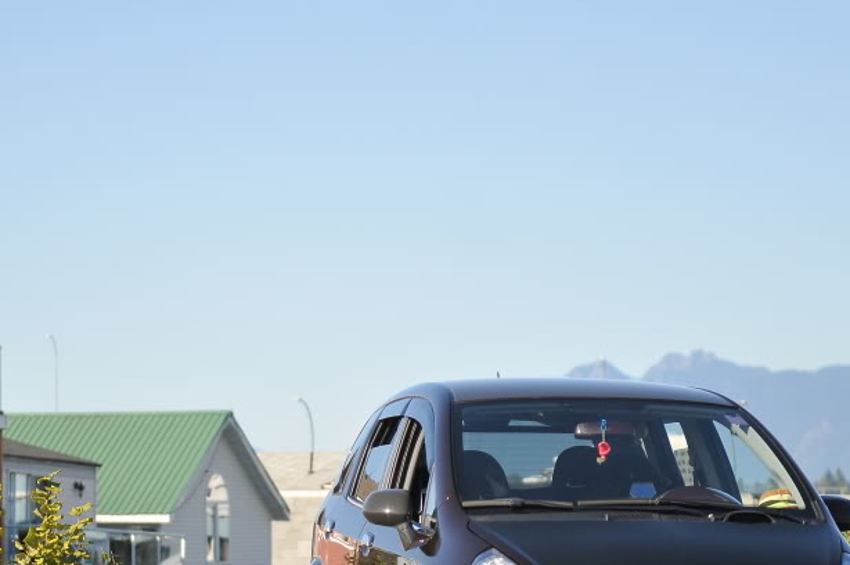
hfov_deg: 11.7
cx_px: 287
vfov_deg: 7.8
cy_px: 450
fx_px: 4127
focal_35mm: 175
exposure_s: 1/4000
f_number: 2.8
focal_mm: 70
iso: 400
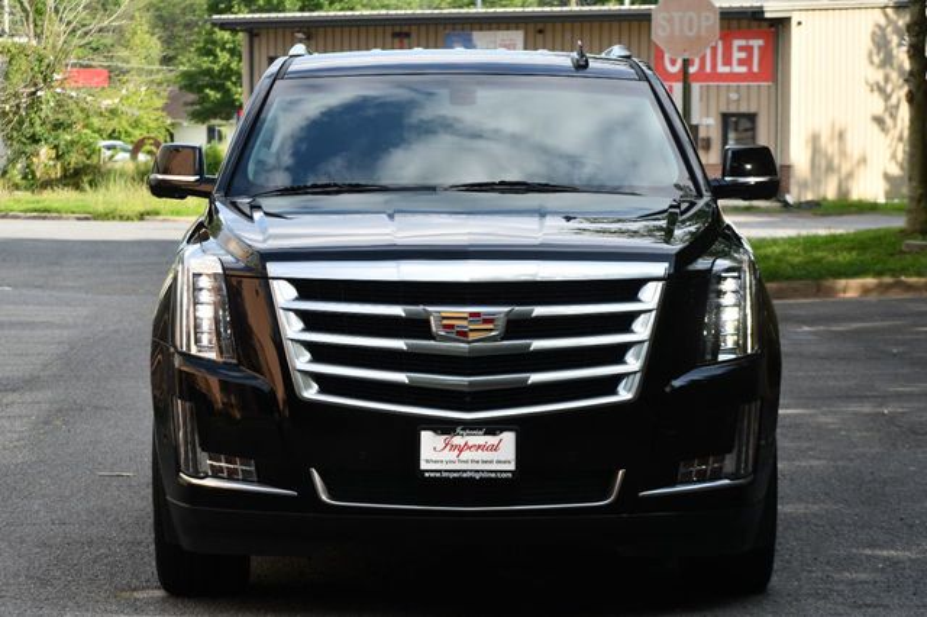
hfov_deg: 16.7
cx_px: 464
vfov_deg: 11.1
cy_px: 308
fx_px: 3165
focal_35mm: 123
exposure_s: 1/250
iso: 200
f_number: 7.1
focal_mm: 82
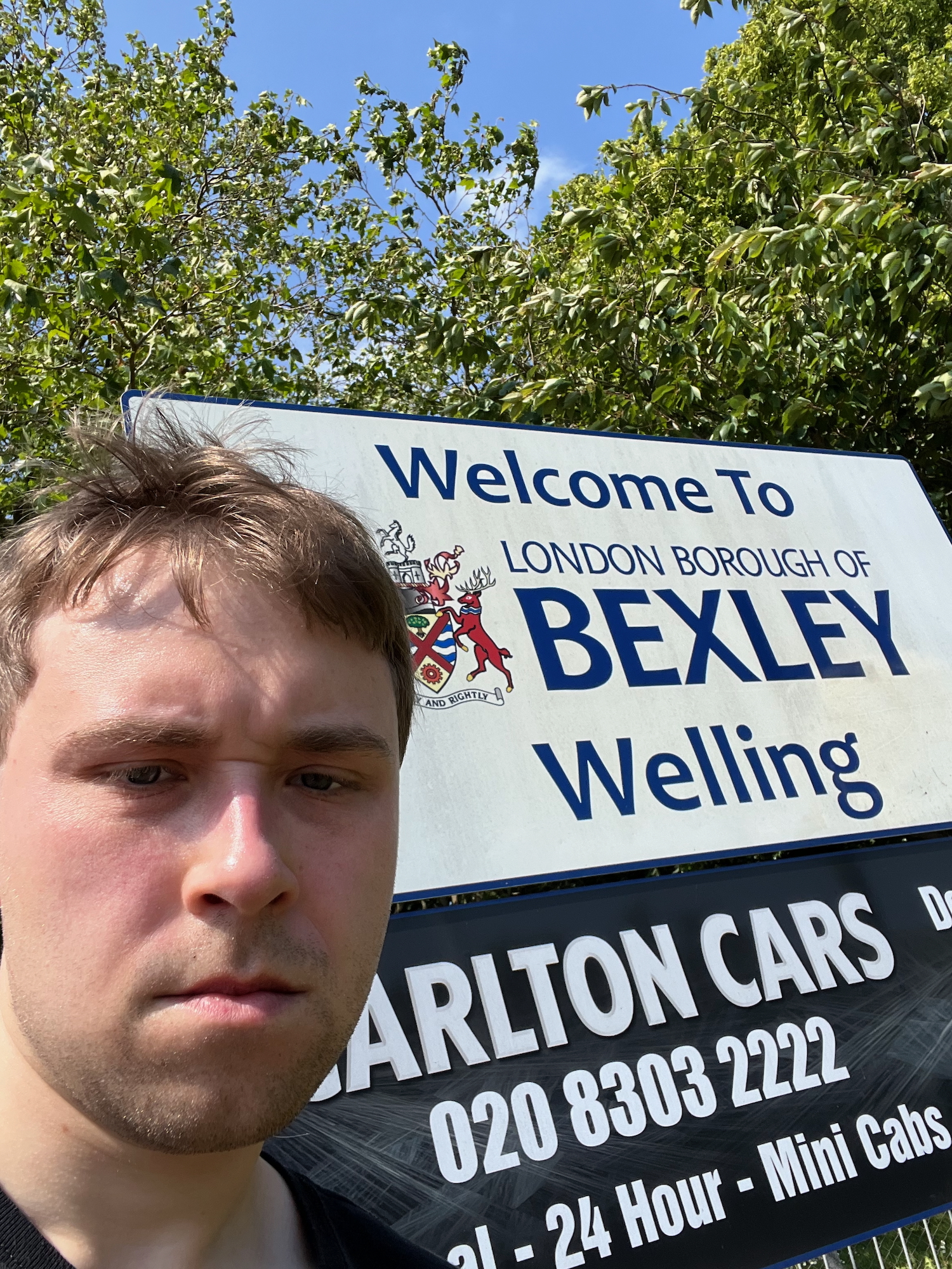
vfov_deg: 60.0
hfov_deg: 46.8
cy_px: 634
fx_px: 1100
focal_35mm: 30
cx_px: 476
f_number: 2.2
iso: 32
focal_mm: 2.71
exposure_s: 1/575
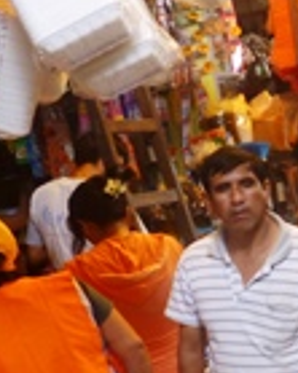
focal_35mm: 88
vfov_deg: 21.7
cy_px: 223
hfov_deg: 15.1
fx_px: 971
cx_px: 542
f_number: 3.1
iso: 125
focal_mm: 5
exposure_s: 1/60
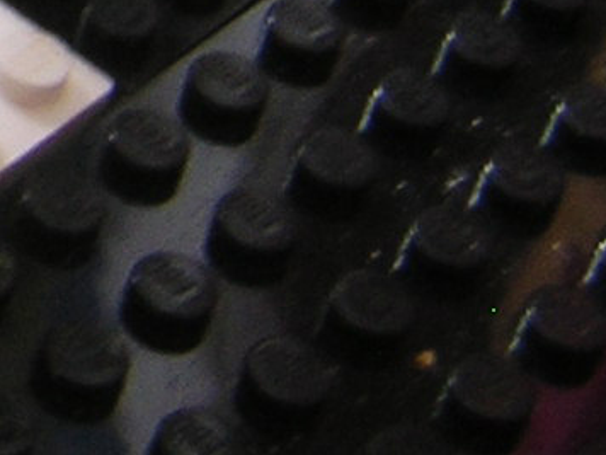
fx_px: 2836
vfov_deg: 8.6
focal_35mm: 162
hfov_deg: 10.7
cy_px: -498
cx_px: -749
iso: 183
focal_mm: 4.7
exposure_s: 1/3.7
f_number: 2.6
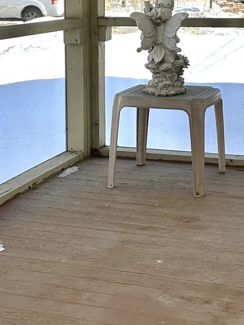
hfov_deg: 18.4
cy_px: 115
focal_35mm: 80
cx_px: 137
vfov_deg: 24.3
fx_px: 752
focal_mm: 6.86
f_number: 1.78
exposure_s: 1/1562
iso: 80
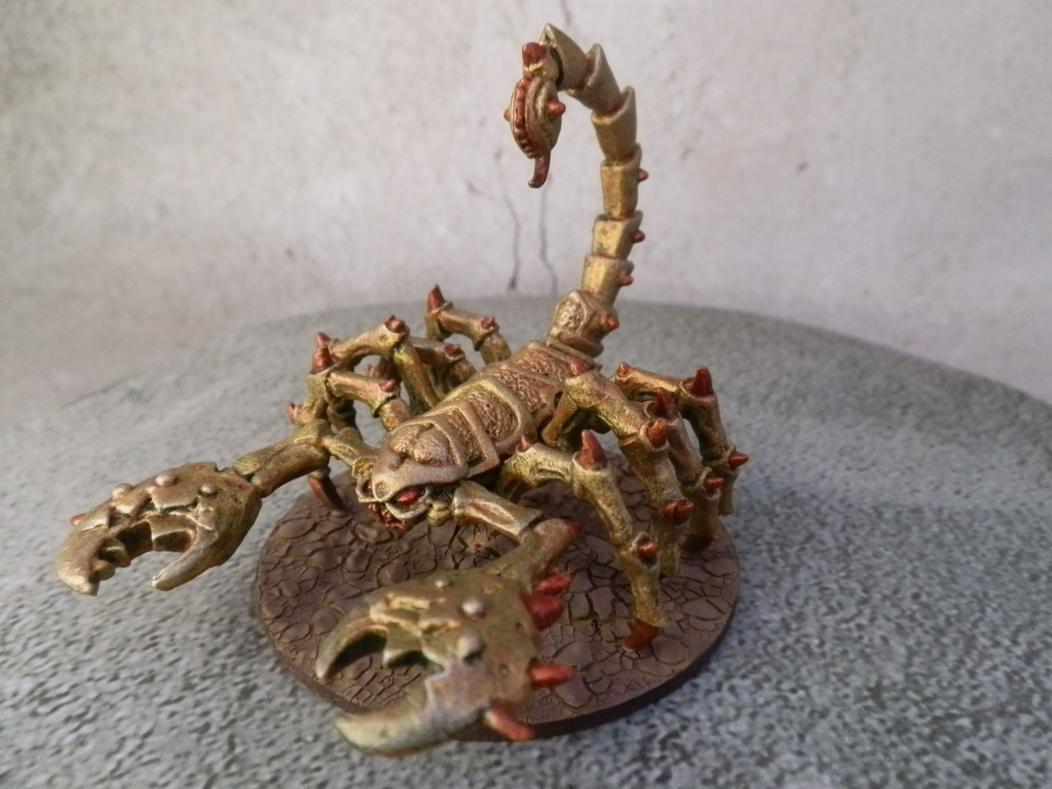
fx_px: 851
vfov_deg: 49.7
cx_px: 526
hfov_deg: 63.4
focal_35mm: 28
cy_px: 394
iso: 400
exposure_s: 1/125
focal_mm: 5
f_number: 3.1
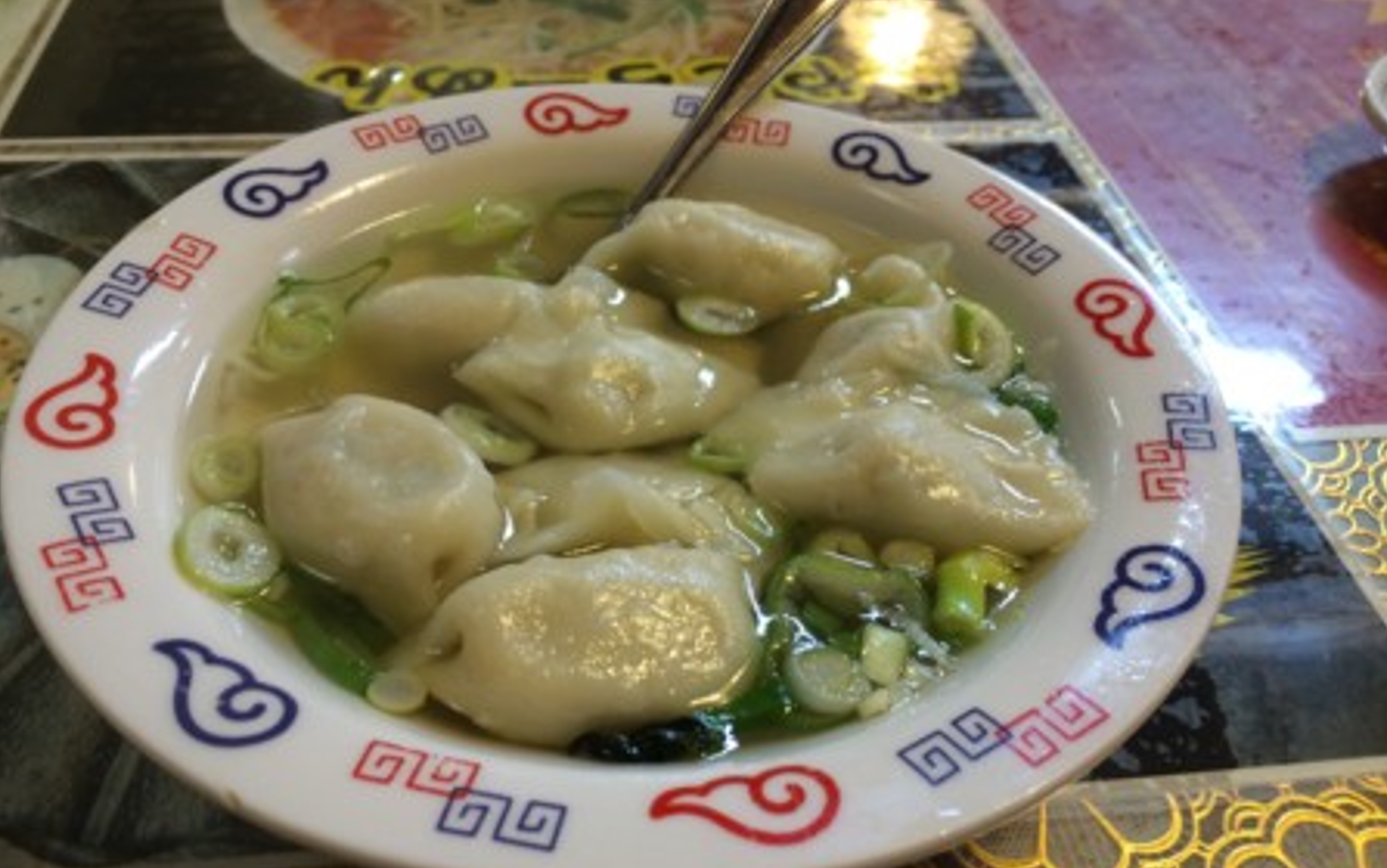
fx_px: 1210
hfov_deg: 59.6
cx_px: 695
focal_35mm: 32
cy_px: 459
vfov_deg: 39.5
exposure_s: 1/33
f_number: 2.2
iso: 100
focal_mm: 4.12
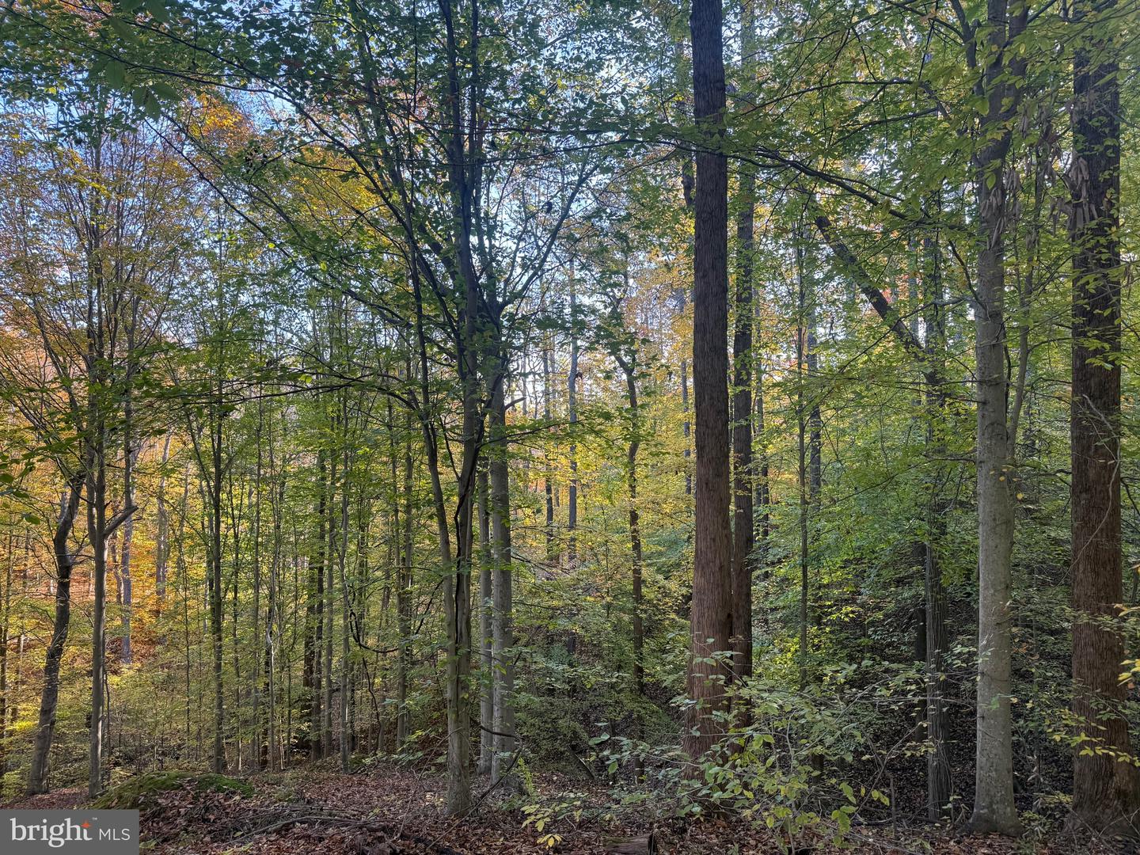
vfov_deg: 56.8
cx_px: 570
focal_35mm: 24
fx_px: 790
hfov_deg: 71.6
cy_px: 428
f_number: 1.78
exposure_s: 1/121
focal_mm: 6.76
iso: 64
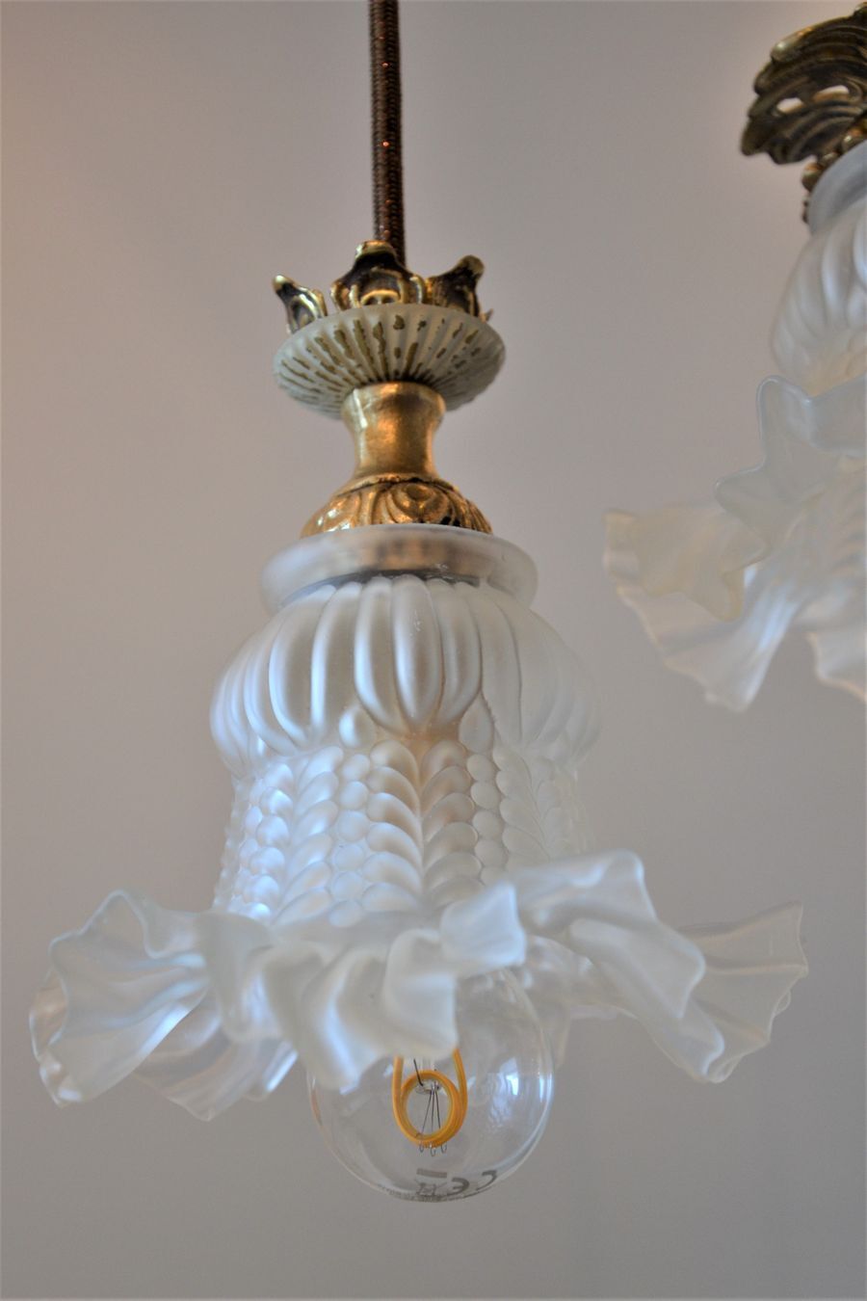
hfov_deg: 23.8
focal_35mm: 57
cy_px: 650
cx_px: 434
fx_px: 2059
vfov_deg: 35.1
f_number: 4.5
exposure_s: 1/60
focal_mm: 38
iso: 500
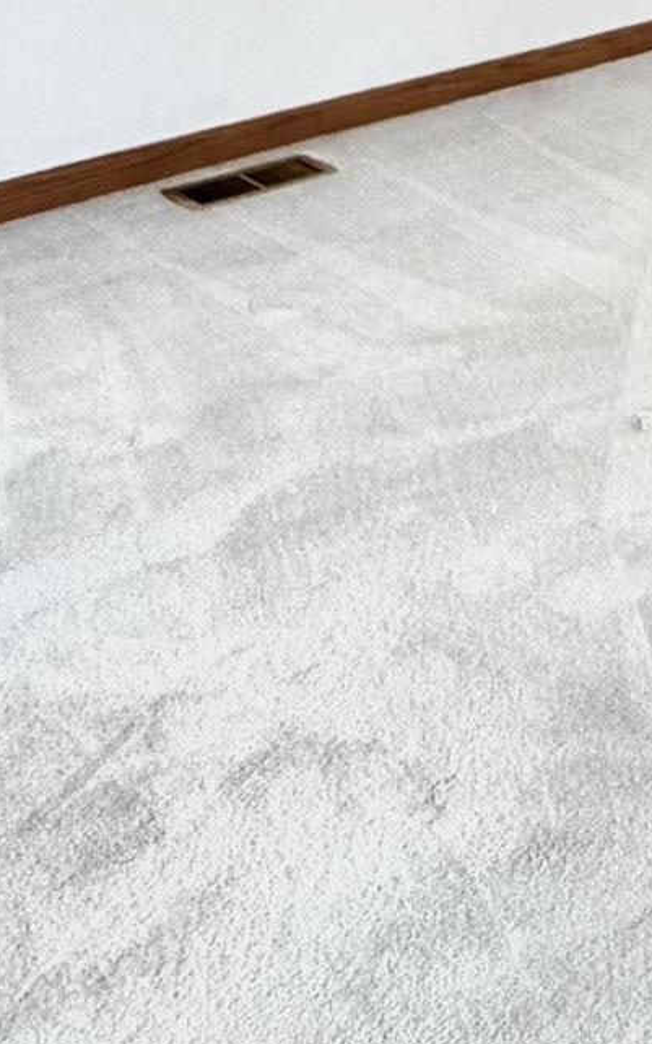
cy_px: -247
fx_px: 2019
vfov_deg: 25.6
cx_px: 930
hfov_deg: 16.9
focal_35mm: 71
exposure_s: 1/121
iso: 250
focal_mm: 2.22
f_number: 2.2
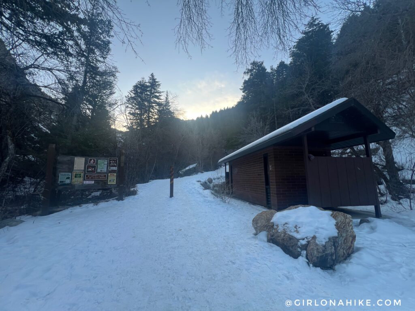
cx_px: 208
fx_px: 156
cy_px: 156
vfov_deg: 89.9
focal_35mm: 13
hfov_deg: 106.2
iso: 32
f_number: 1.8
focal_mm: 1.57
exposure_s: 1/99
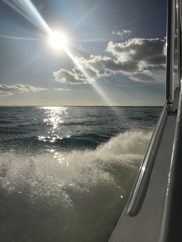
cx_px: 91
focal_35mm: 28
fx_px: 196
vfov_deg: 63.4
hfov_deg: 49.7
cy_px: 121
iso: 25
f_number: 1.8
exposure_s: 1/32258
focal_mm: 3.99
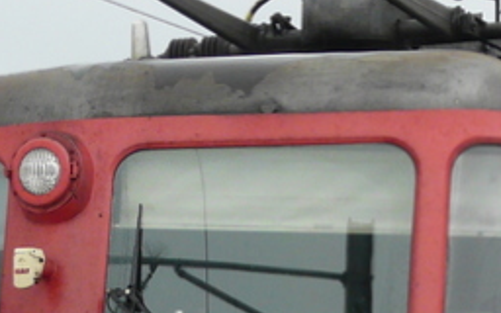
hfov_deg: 10.3
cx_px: 387
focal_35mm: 203
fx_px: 2772
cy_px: 583
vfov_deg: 6.3
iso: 100
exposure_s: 1/250
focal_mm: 8.1
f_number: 4.5
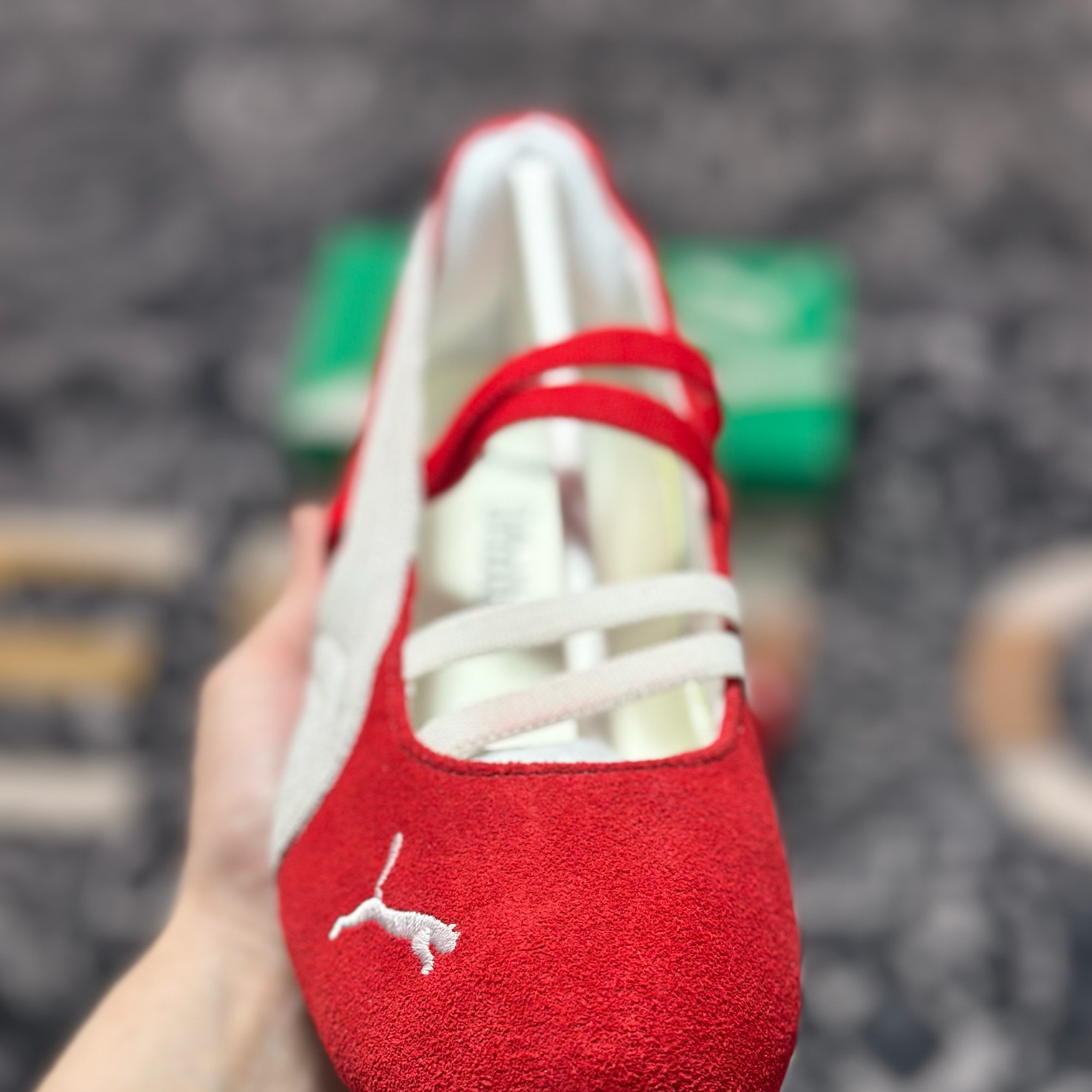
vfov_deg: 29.9
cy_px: 686
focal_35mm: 57
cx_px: 547
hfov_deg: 30.0
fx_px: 2034
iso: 80
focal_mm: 6.86
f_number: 1.78
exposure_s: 1/511
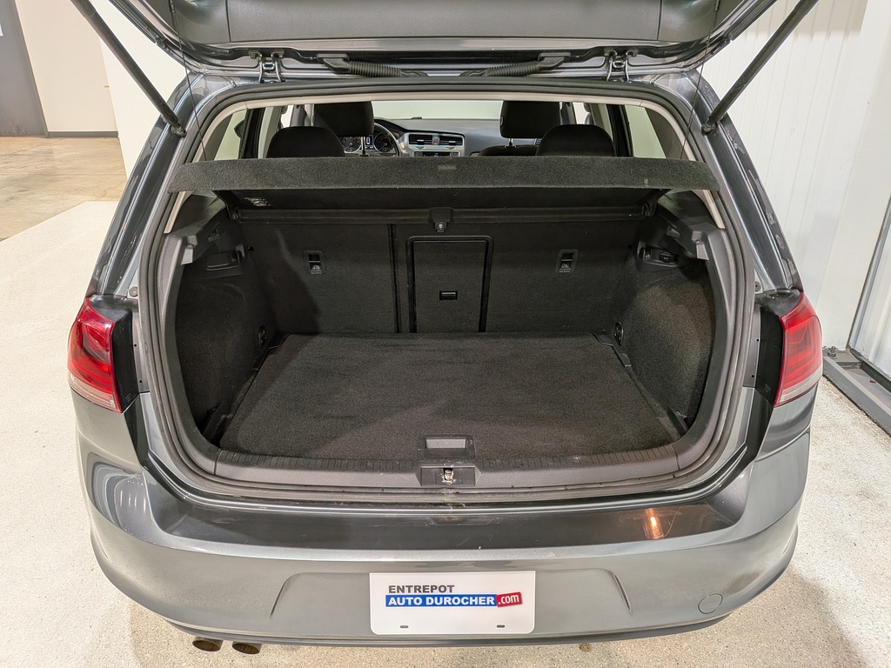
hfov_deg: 71.6
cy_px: 334
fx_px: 618
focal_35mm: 24
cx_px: 446
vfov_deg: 56.8
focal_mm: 4.53
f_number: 1.7
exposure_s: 1/100
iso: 125
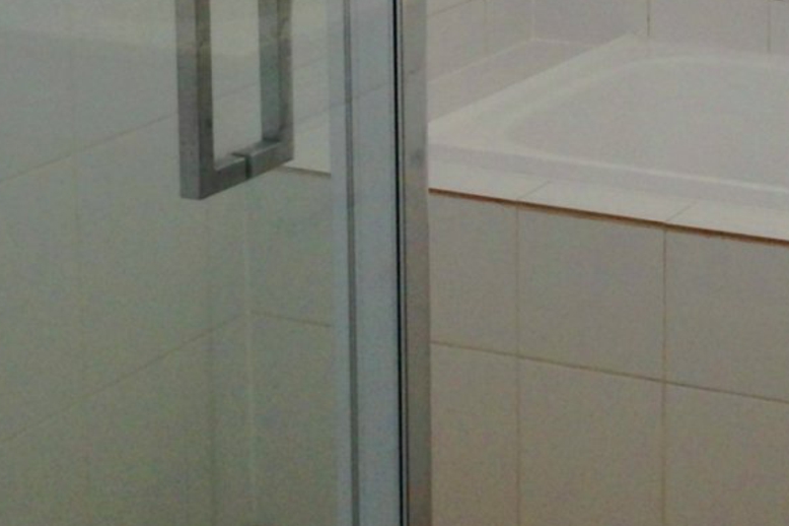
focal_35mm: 113
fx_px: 2475
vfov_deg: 12.0
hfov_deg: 17.9
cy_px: -18
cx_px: 634
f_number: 2.4
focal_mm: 4.12
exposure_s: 1/120
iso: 50
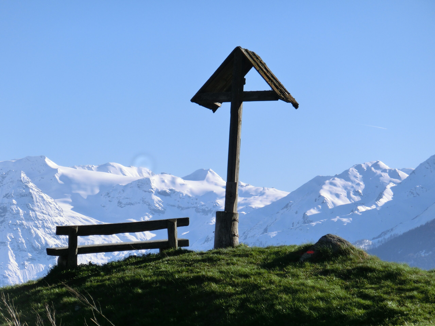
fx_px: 2739
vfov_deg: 6.8
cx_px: 218
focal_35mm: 218
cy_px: 163
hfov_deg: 9.1
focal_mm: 38.6
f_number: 5.8
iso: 100
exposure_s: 1/800
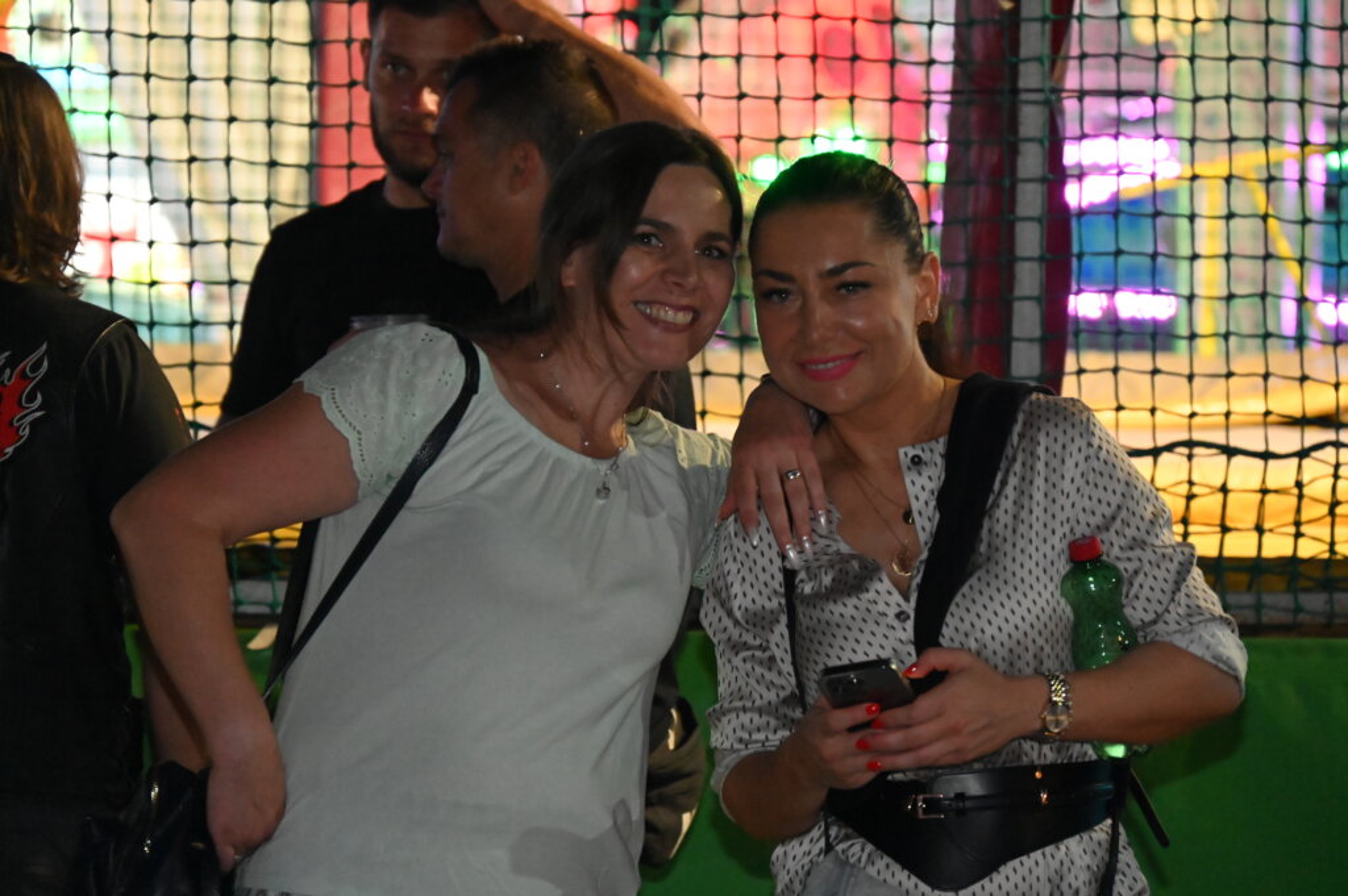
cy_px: 448
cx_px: 674
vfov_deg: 8.1
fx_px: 6360
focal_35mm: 170
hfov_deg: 12.1
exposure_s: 1/200
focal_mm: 170
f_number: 6.3
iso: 18000
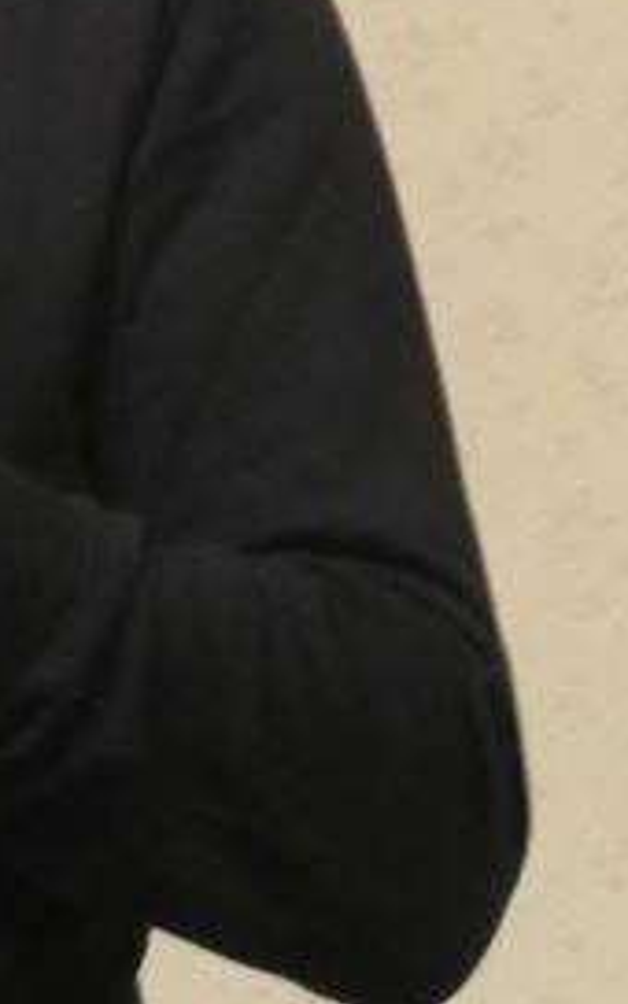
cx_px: -591
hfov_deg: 2.5
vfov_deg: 4.1
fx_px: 14158
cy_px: -92
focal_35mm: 517
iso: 400
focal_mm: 22
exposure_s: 1/13
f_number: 5.2
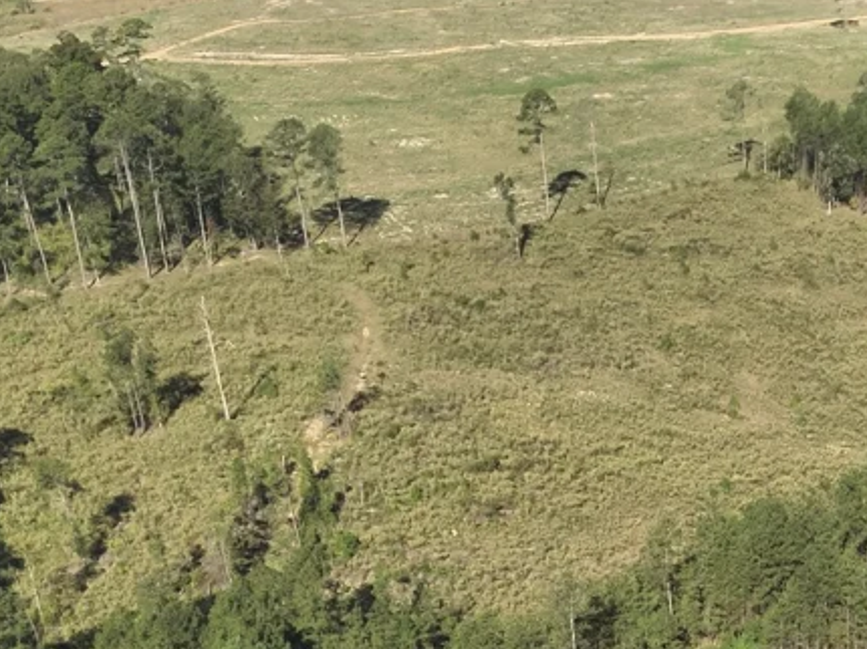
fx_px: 1677
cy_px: 673
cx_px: 911
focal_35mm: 67
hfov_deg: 27.0
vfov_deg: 21.1
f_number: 2.8
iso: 100
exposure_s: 1/800
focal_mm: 4.4
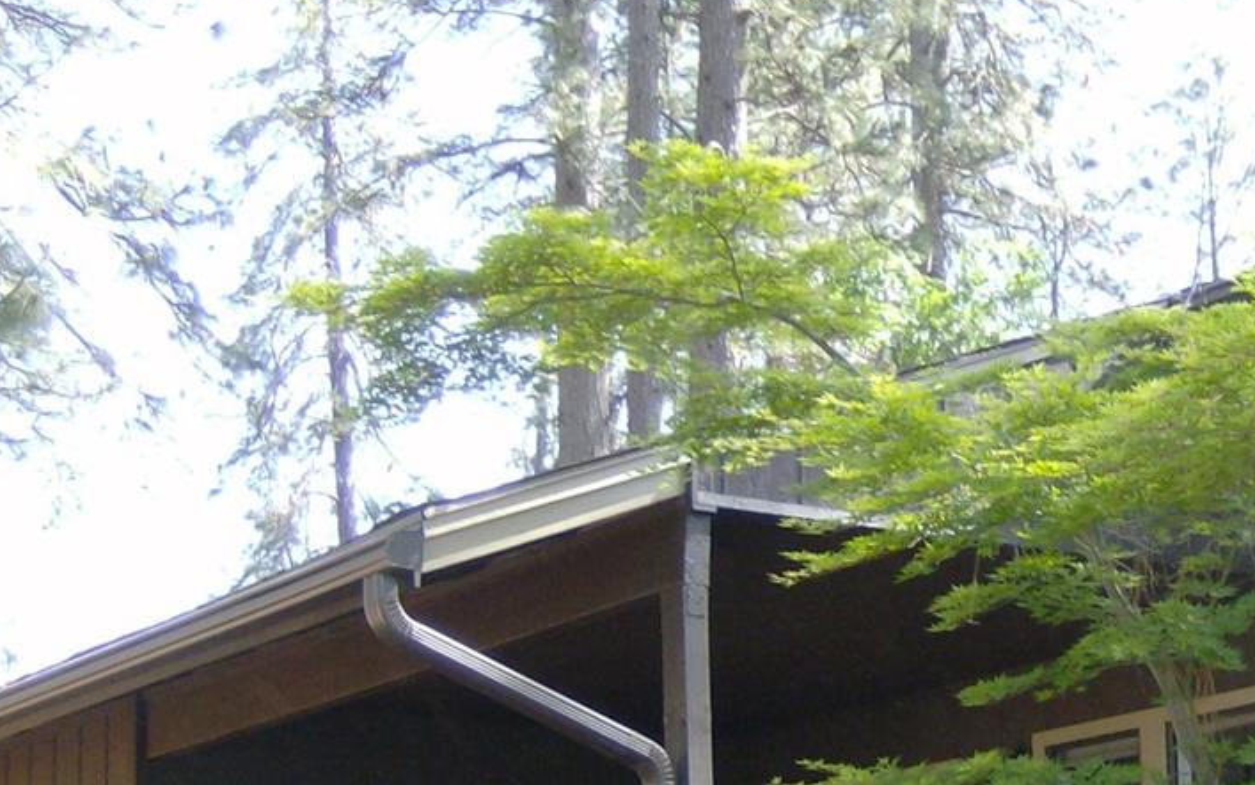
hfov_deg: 24.8
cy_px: 579
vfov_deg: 16.0
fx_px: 2771
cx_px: 1127
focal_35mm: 81
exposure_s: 1/129
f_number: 2.8
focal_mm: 6
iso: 100
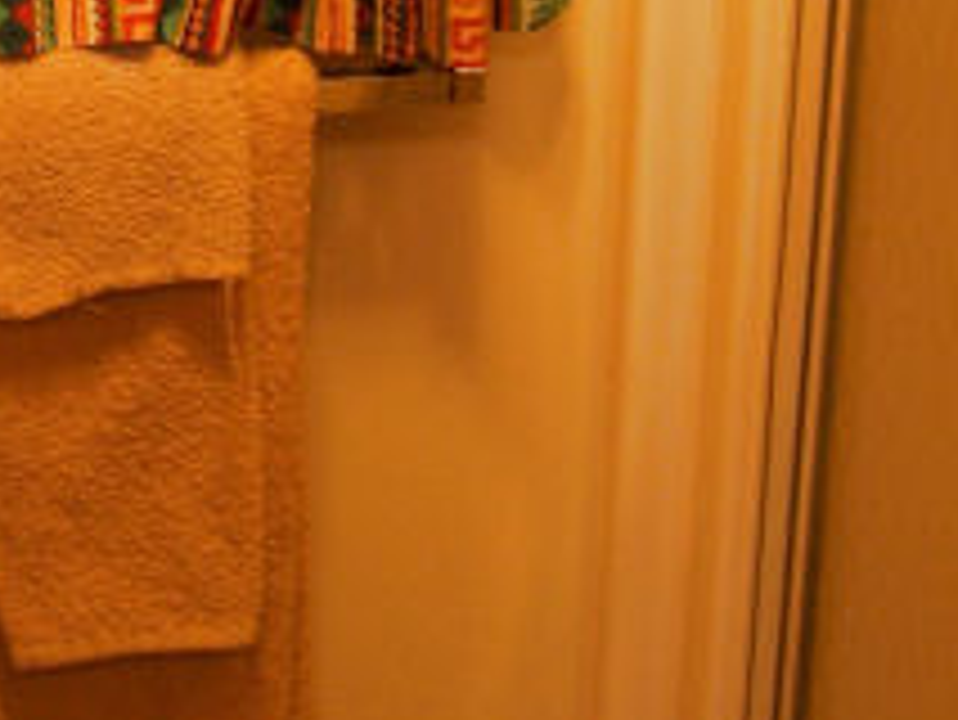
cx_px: 63
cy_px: -202
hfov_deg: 20.6
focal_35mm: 93
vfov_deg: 15.2
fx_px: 2575
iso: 140
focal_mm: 5.5
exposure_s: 1/30
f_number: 3.4
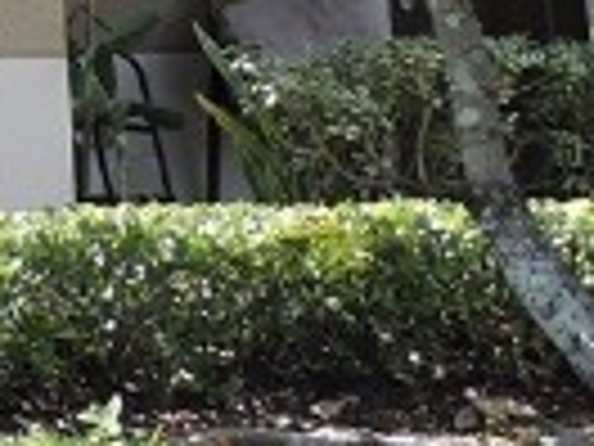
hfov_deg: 7.4
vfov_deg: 6.2
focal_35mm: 233
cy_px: -505
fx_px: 3998
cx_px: -1282
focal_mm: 5.4
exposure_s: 1/400
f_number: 3.1
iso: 100
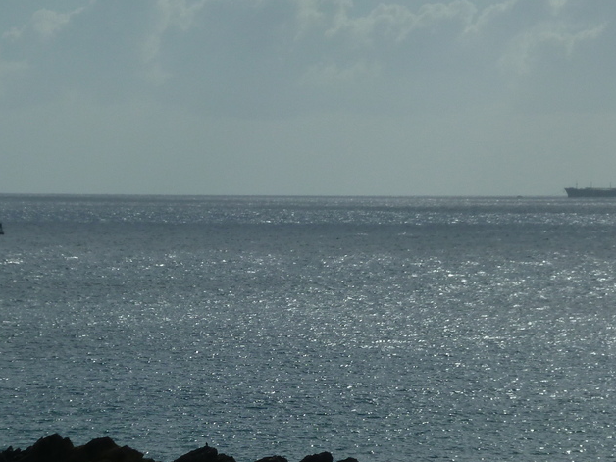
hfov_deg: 5.3
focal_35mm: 375
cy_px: 383
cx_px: 258
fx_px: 6673
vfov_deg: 4.0
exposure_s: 1/1300
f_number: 5.9
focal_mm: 33
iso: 80
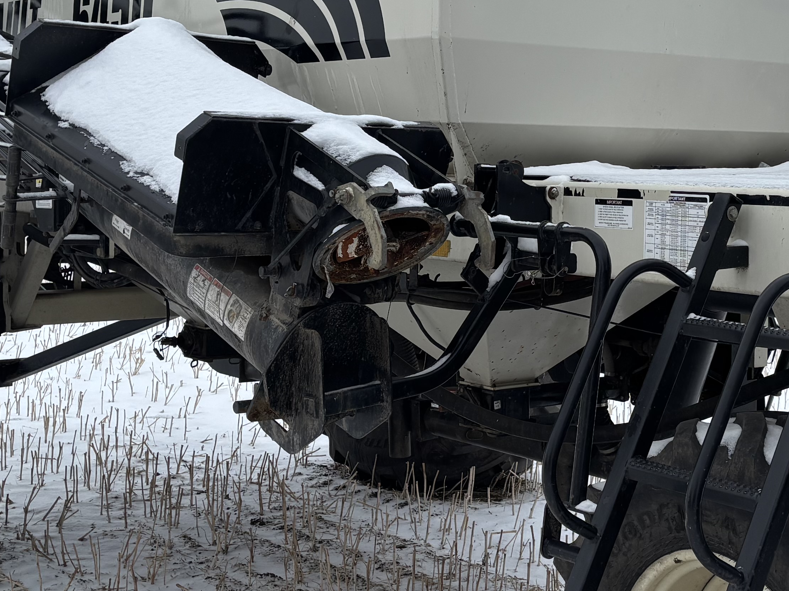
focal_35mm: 67
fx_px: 1527
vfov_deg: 21.8
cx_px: 521
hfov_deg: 28.8
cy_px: 191
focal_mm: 5.96
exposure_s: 1/1783
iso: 50
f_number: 1.6
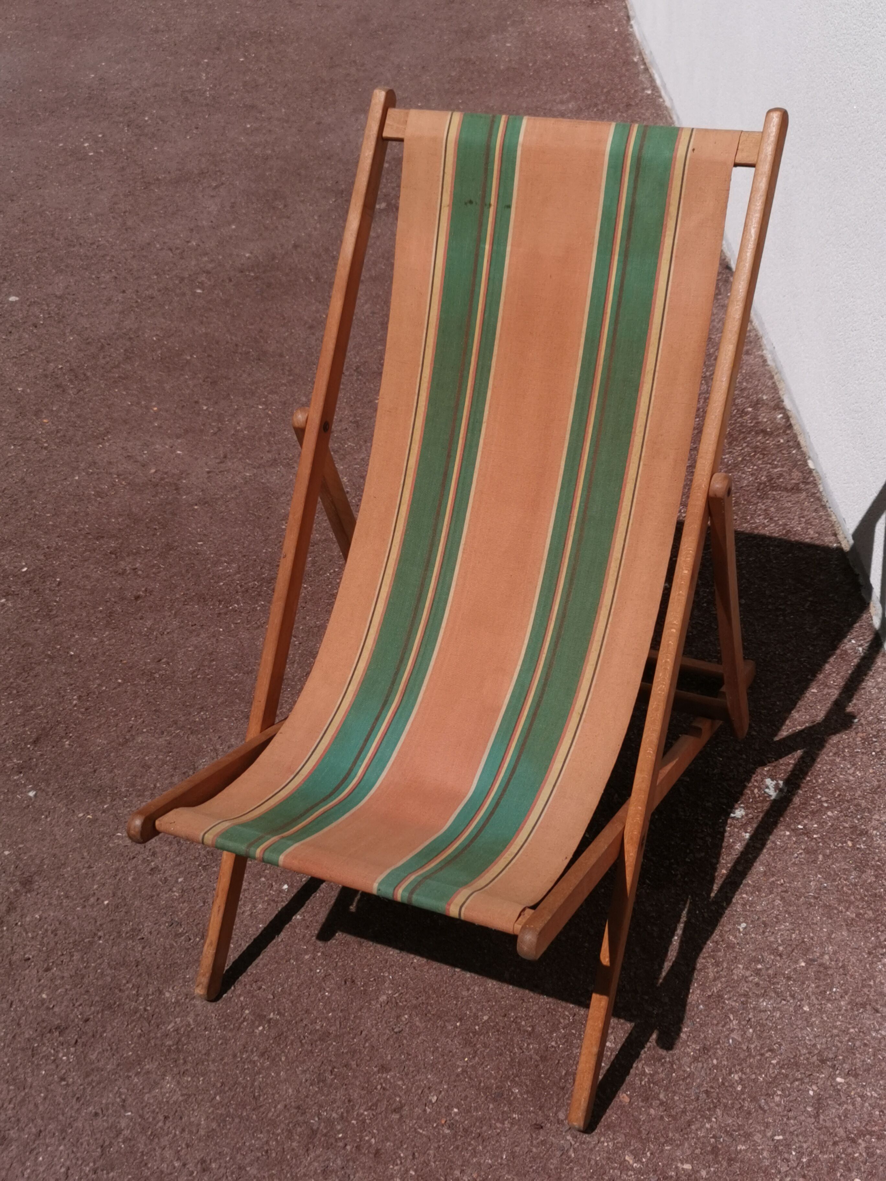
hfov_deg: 34.3
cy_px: 590
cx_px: 443
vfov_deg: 44.8
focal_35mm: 42
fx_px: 1433
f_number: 1.8
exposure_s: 1/6329
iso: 50
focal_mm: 5.58
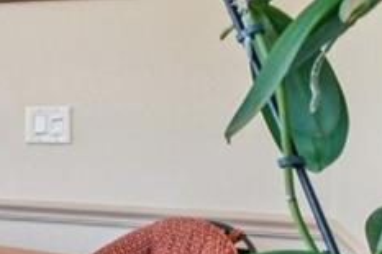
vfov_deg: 14.2
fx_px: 1018
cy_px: 111
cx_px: -725
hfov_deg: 11.9
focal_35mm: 96
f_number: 8
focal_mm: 14
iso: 400
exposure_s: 1/15
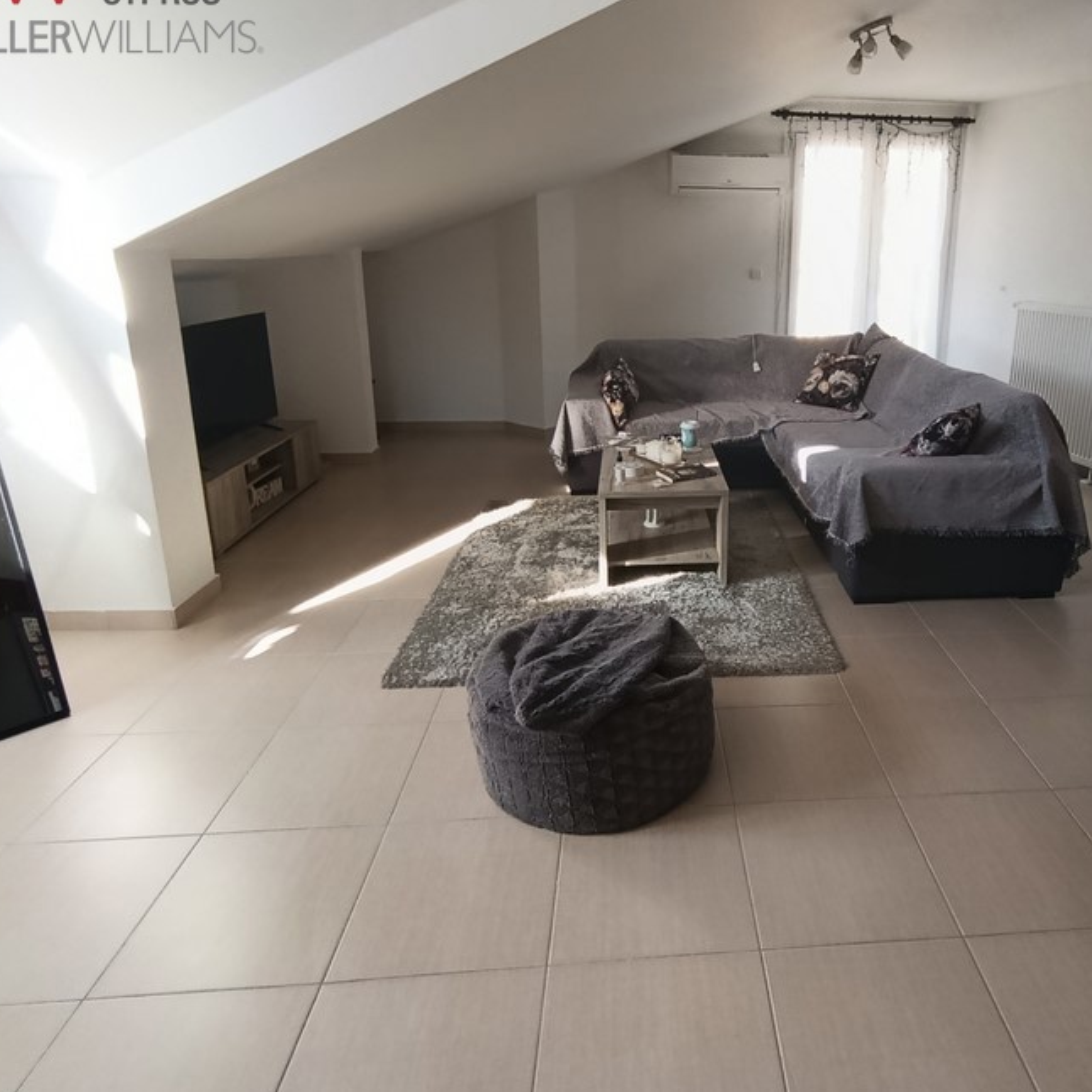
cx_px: 705
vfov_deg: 71.6
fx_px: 749
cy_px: 453
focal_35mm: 21
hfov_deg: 70.6
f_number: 2.2
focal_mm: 1.65
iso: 219
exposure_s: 1/50
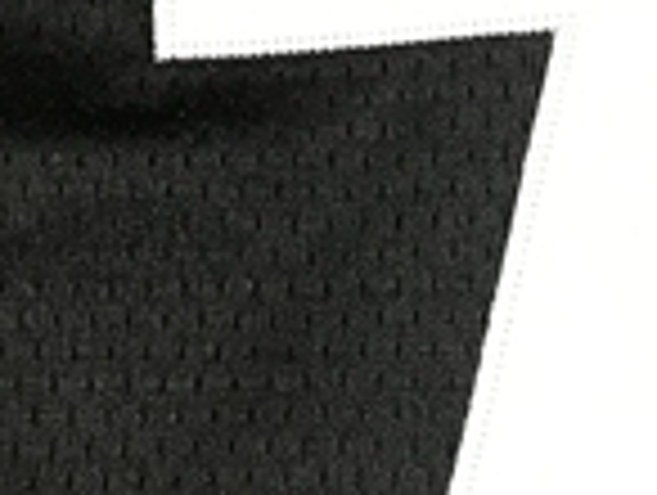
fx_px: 2909
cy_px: 387
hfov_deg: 12.9
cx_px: 482
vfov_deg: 9.7
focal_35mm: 153
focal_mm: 3.99
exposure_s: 1/33
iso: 32
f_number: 1.8
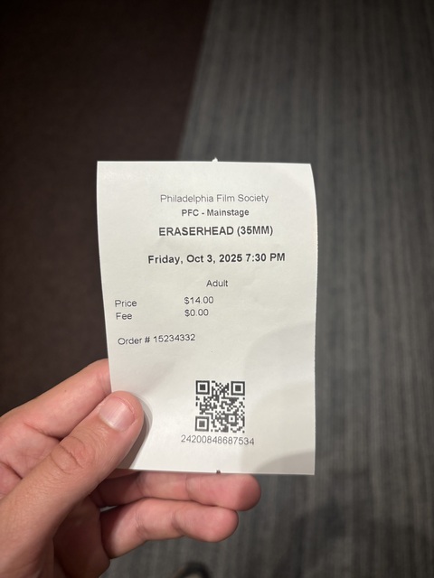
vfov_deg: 67.3
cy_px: 289
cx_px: 217
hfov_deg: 53.1
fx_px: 435
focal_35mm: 26
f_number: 1.6
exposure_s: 1/120
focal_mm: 5.96
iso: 125
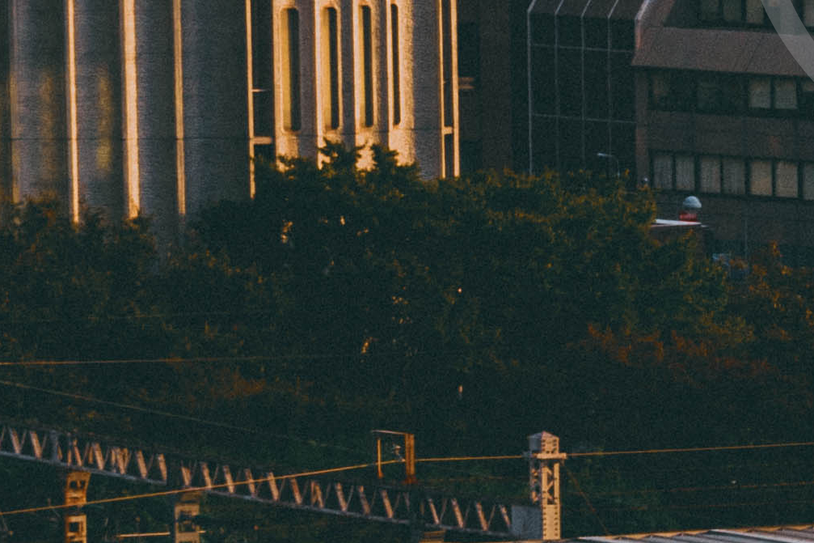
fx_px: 10105
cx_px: 2151
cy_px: 822
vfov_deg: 3.1
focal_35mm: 447
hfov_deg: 4.5
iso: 100
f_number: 7.1
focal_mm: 50
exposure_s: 1/200
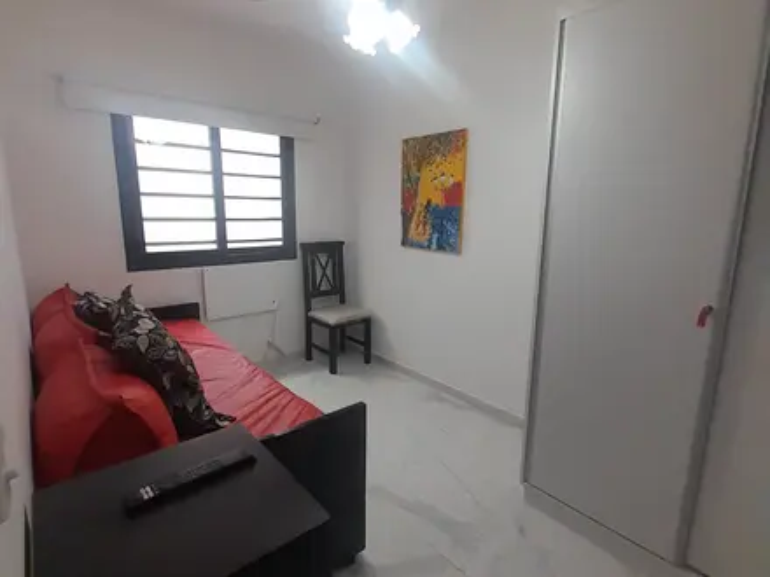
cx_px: 385
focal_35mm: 13
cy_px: 288
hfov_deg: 106.2
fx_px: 289
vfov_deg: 89.9
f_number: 2.2
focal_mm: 1.13
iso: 200
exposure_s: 1/50
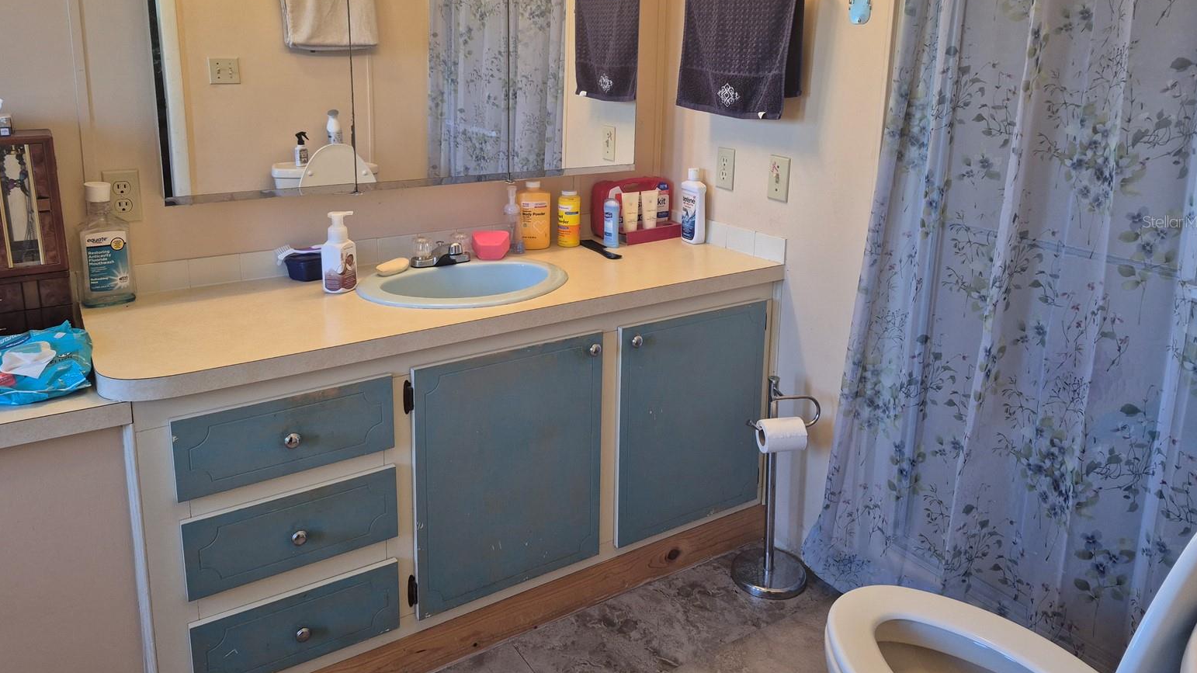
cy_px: 221
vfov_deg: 43.7
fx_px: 825
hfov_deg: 71.9
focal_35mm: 26
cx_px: 595
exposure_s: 1/120
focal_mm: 5.4
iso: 200
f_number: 1.8
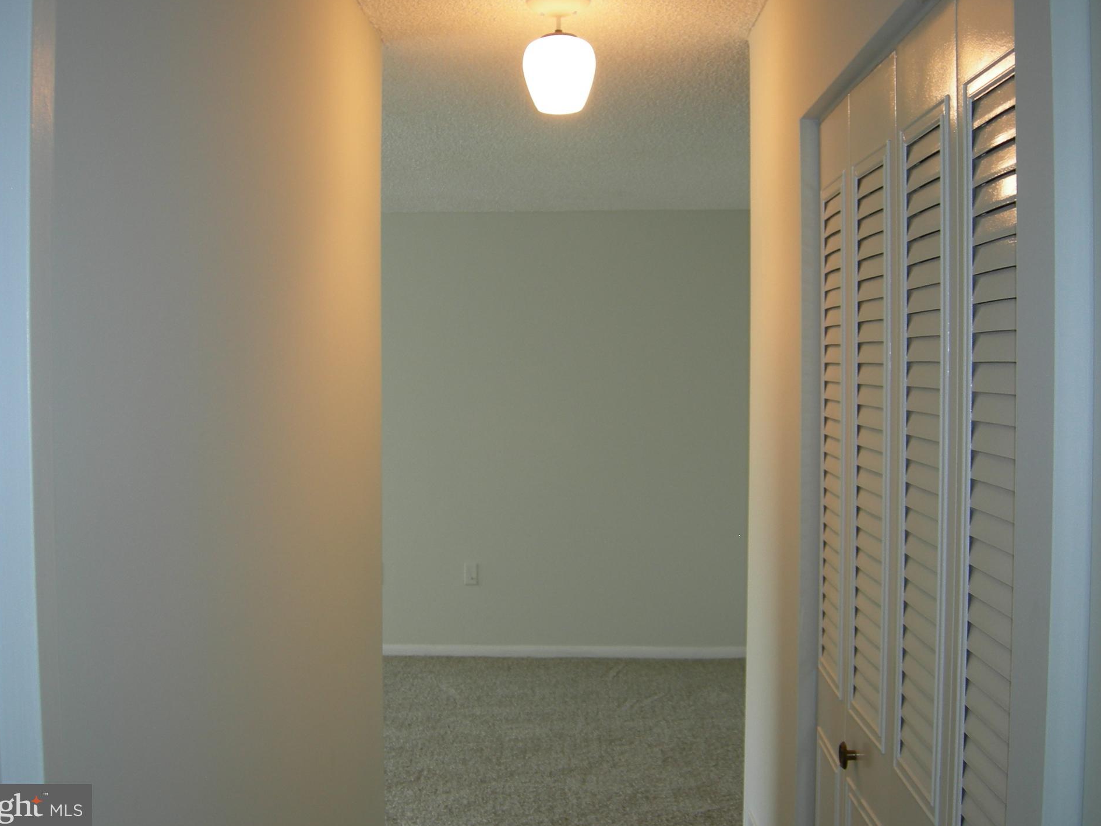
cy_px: 384
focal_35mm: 39
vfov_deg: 36.8
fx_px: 1241
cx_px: 543
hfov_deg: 47.9
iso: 64
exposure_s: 1/30
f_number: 2.7
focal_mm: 7.5
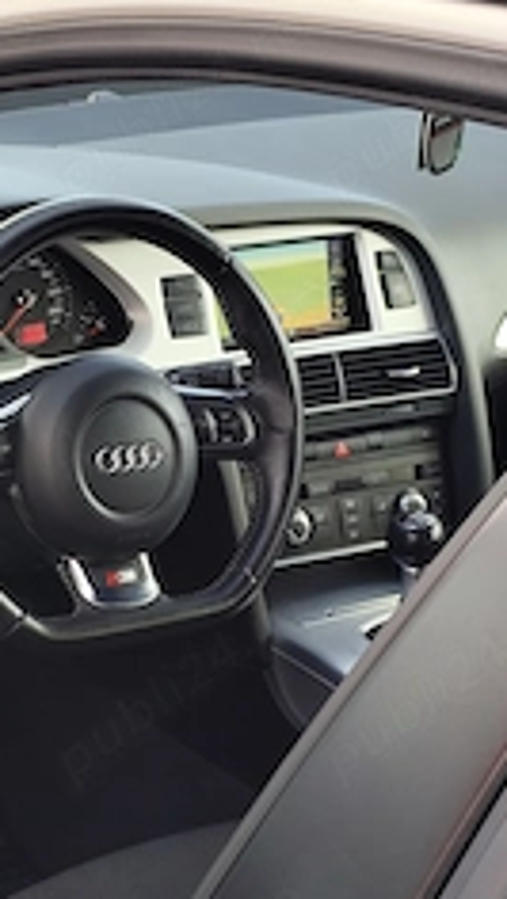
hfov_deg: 14.1
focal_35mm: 85
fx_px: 2029
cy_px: 457
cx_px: 46
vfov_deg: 25.0
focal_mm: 6.19
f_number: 1.65
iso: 50
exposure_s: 1/100
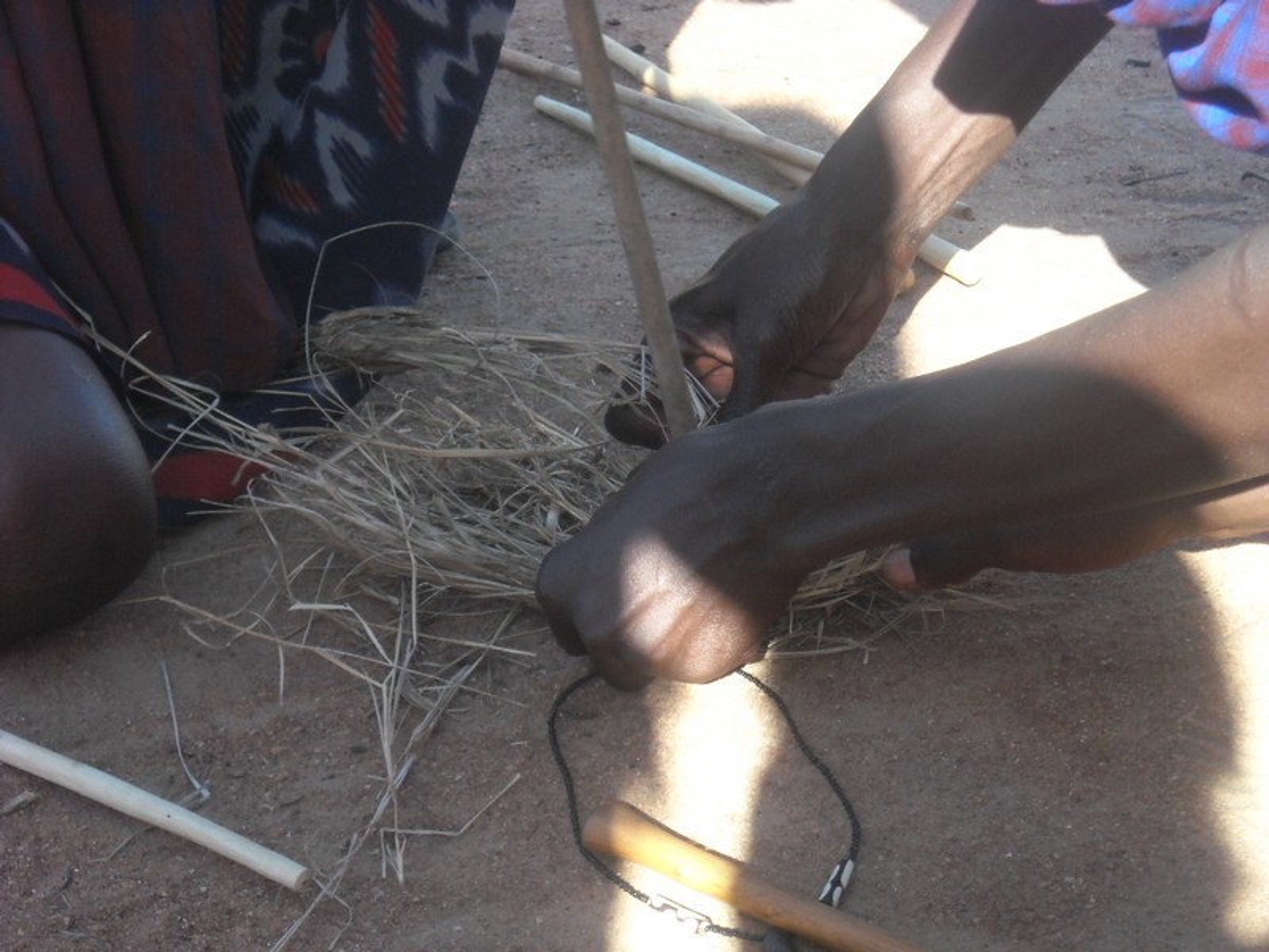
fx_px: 3849
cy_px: 476
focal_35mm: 105
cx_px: 634
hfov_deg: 18.7
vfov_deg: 14.1
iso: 218
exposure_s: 1/250
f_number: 4.7
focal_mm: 17.1
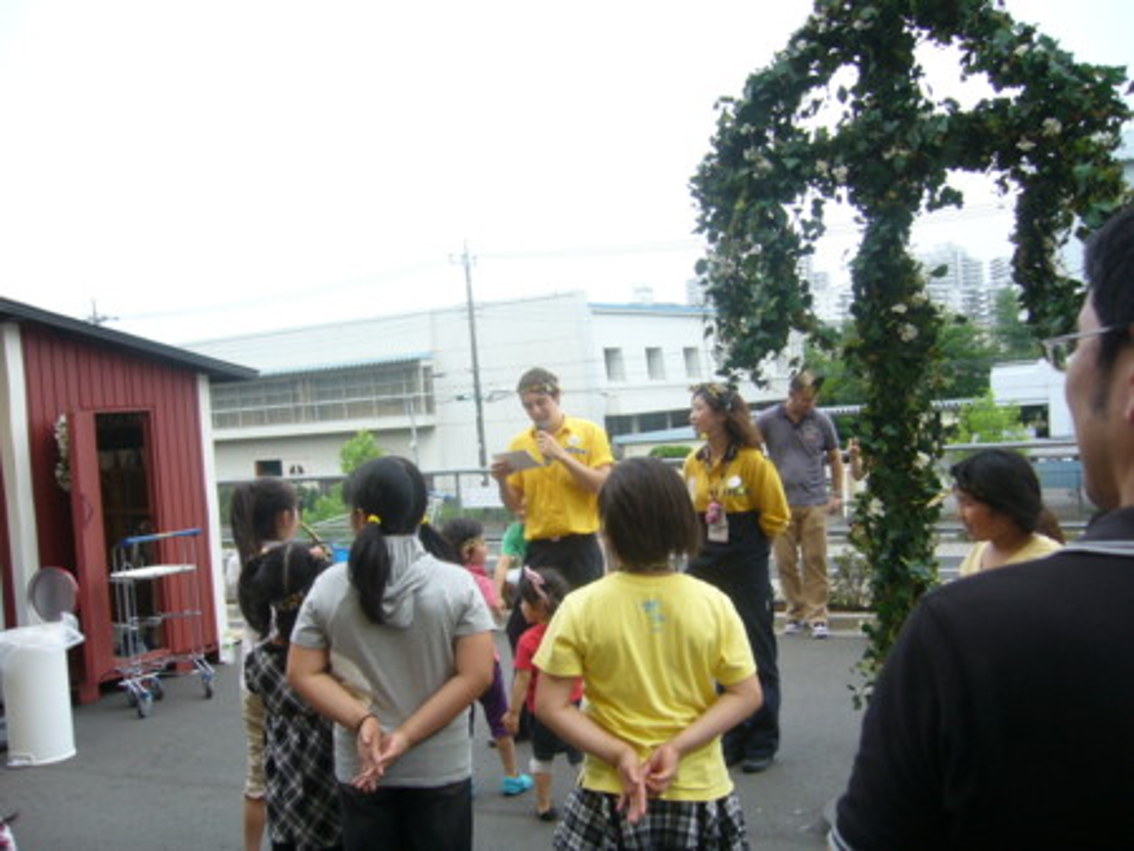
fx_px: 1147
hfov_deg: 52.6
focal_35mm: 35
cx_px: 567
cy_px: 426
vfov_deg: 40.7
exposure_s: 1/200
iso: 80
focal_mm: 5.8
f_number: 2.8
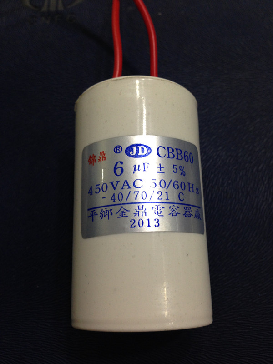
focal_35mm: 33
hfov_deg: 42.9
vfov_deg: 55.4
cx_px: 136
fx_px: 347
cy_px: 182
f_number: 2.4
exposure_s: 1/20
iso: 100
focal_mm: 4.12
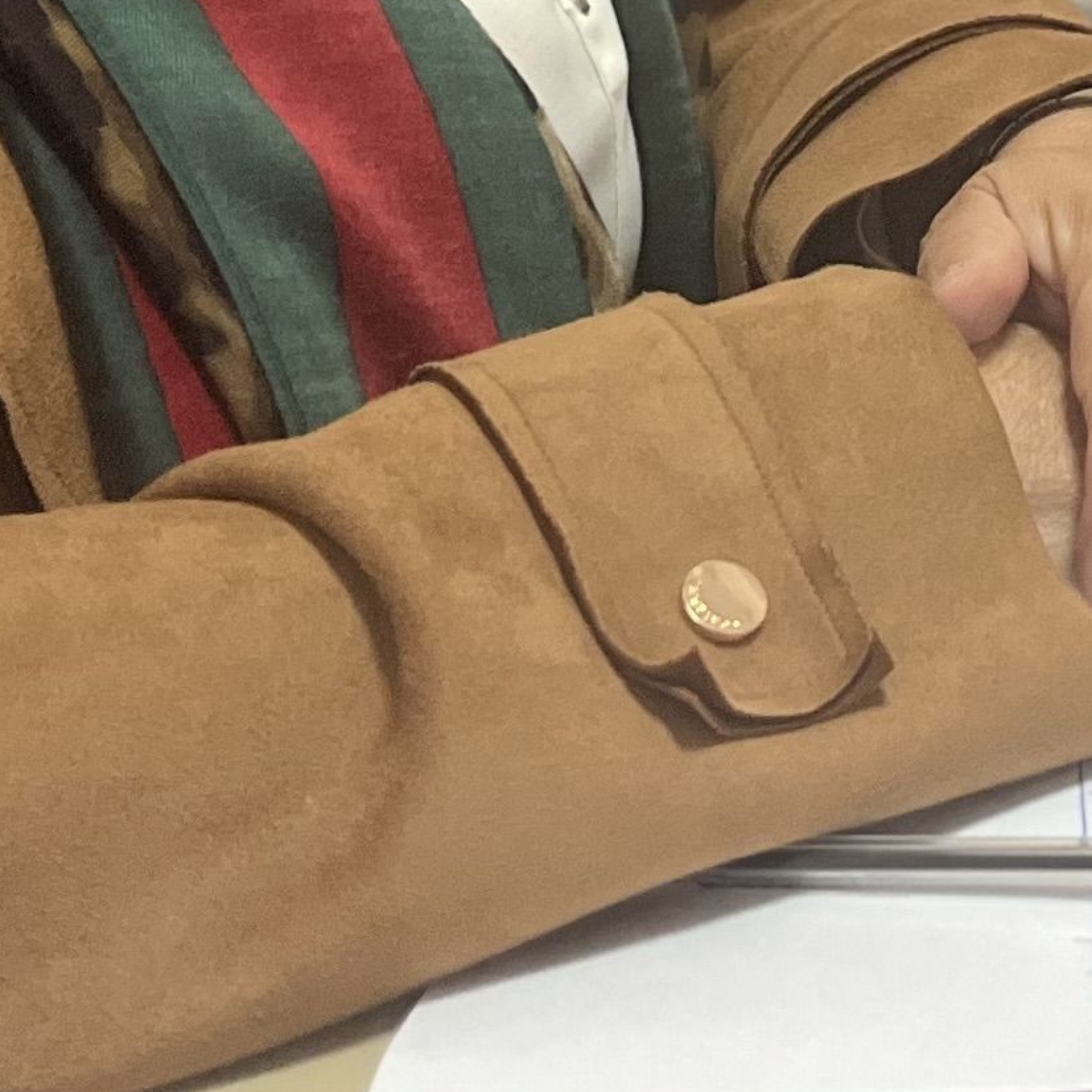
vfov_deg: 14.9
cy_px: -296
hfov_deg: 15.2
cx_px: 1210
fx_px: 3997
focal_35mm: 112
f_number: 1.6
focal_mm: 5.1
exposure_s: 1/50
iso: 200
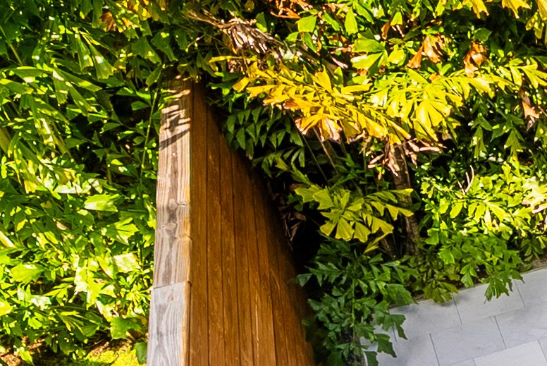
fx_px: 1080
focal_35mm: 71
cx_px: 1026
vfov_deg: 18.4
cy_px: 423
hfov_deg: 19.6
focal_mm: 13
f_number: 8
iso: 250
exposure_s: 1/160
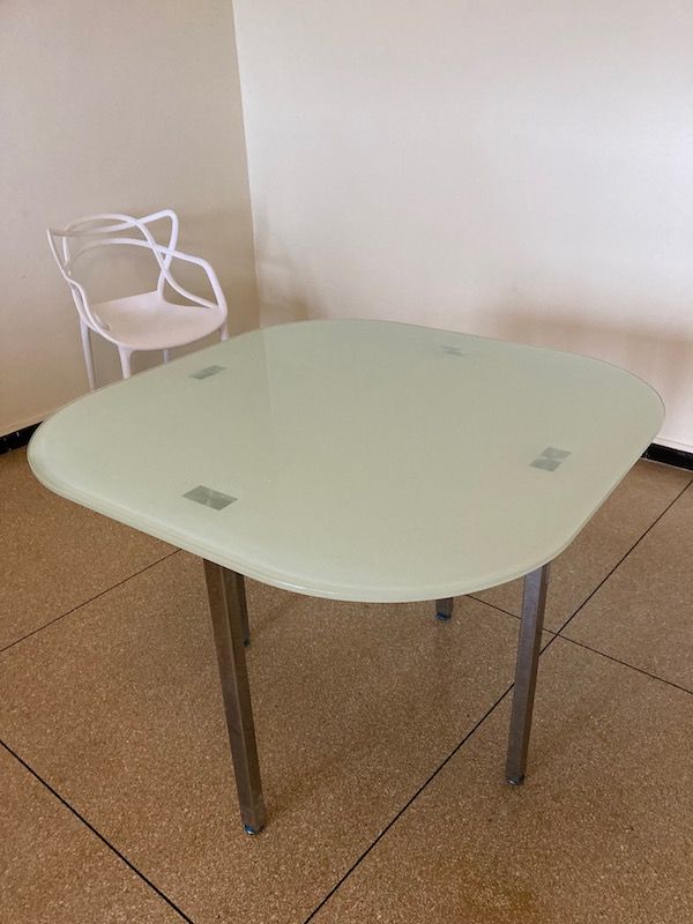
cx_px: 346
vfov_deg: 63.4
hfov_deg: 49.7
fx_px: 747
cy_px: 462
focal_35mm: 28
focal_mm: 3.99
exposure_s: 1/50
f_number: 1.8
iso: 200
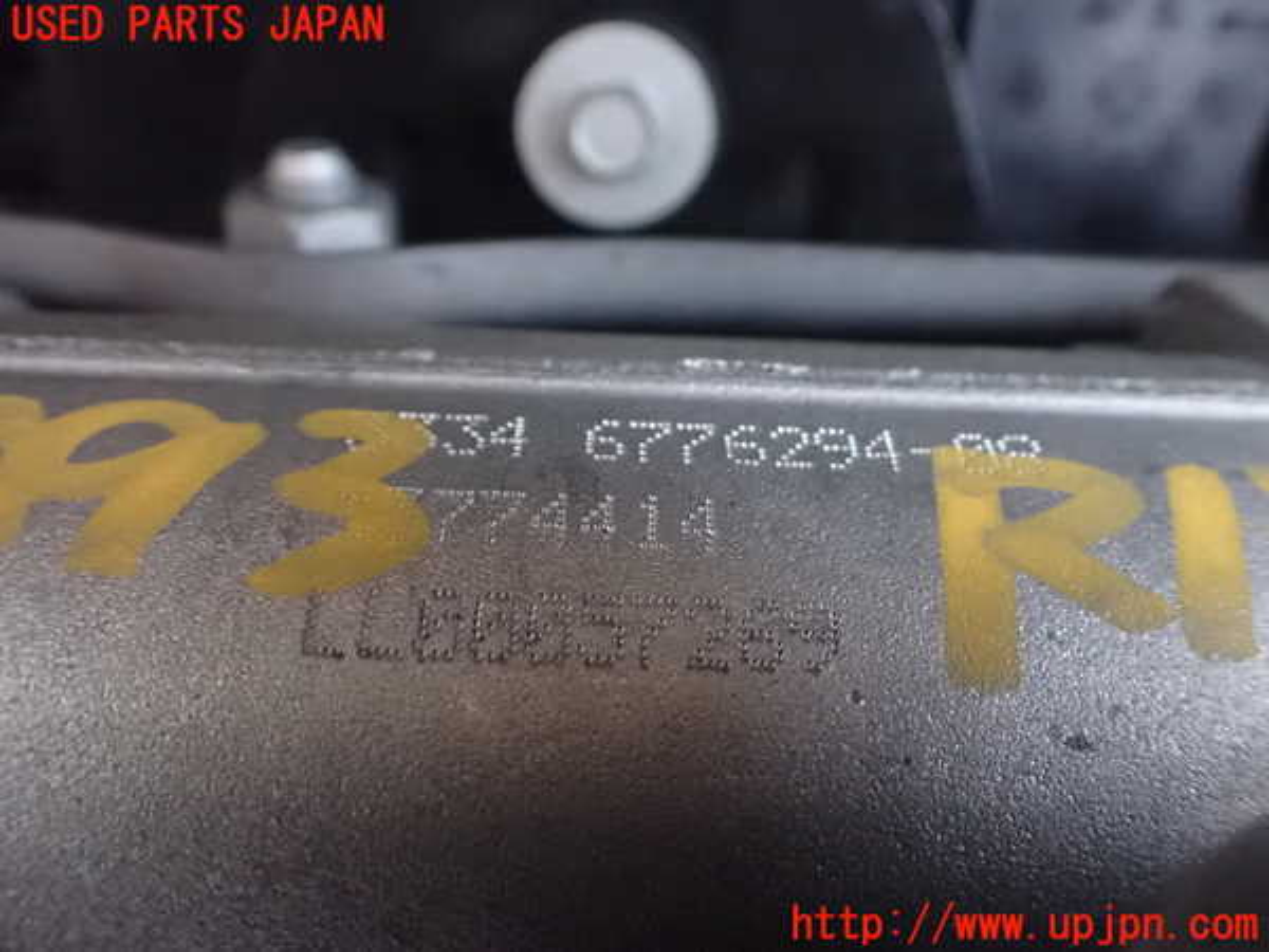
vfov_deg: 46.8
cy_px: 476
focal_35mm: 30
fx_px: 1100
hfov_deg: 60.0
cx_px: 634
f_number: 2.3
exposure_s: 1/13
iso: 1600
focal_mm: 5.4
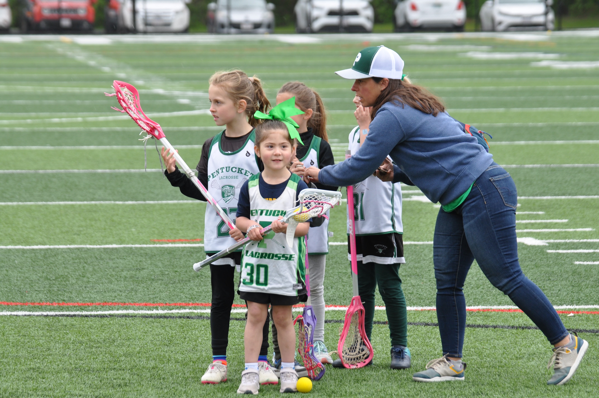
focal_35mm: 210
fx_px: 3490
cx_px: 300
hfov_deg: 9.8
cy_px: 199
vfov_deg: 6.5
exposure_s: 1/400
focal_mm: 140
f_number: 5
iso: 400
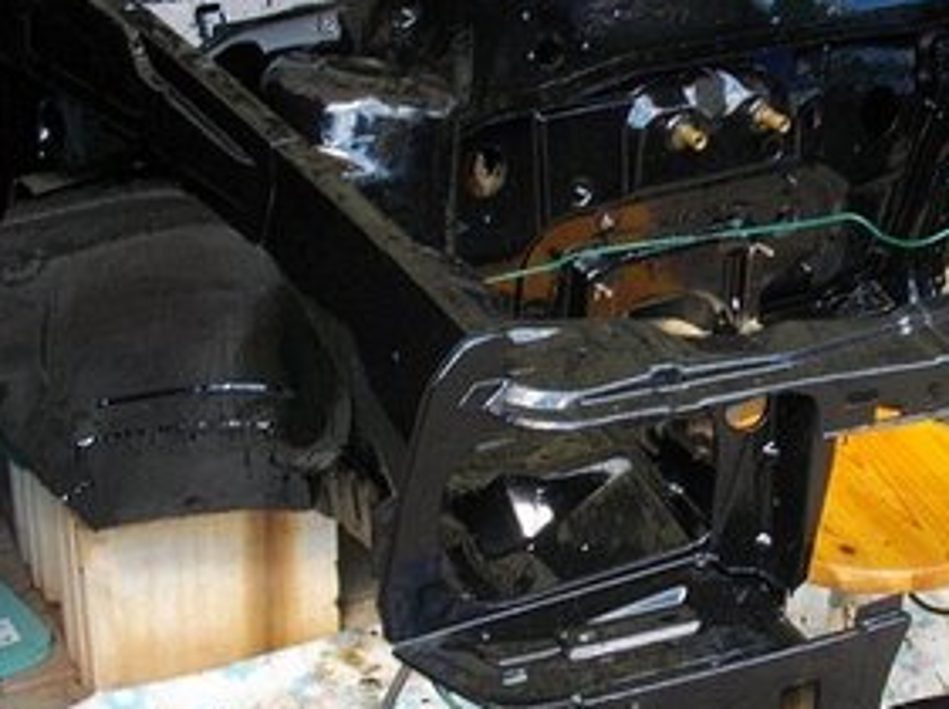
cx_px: 662
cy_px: 344
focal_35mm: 73
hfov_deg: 26.5
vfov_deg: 20.1
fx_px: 1999
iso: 100
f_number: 5.5
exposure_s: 1/50
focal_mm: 5.7
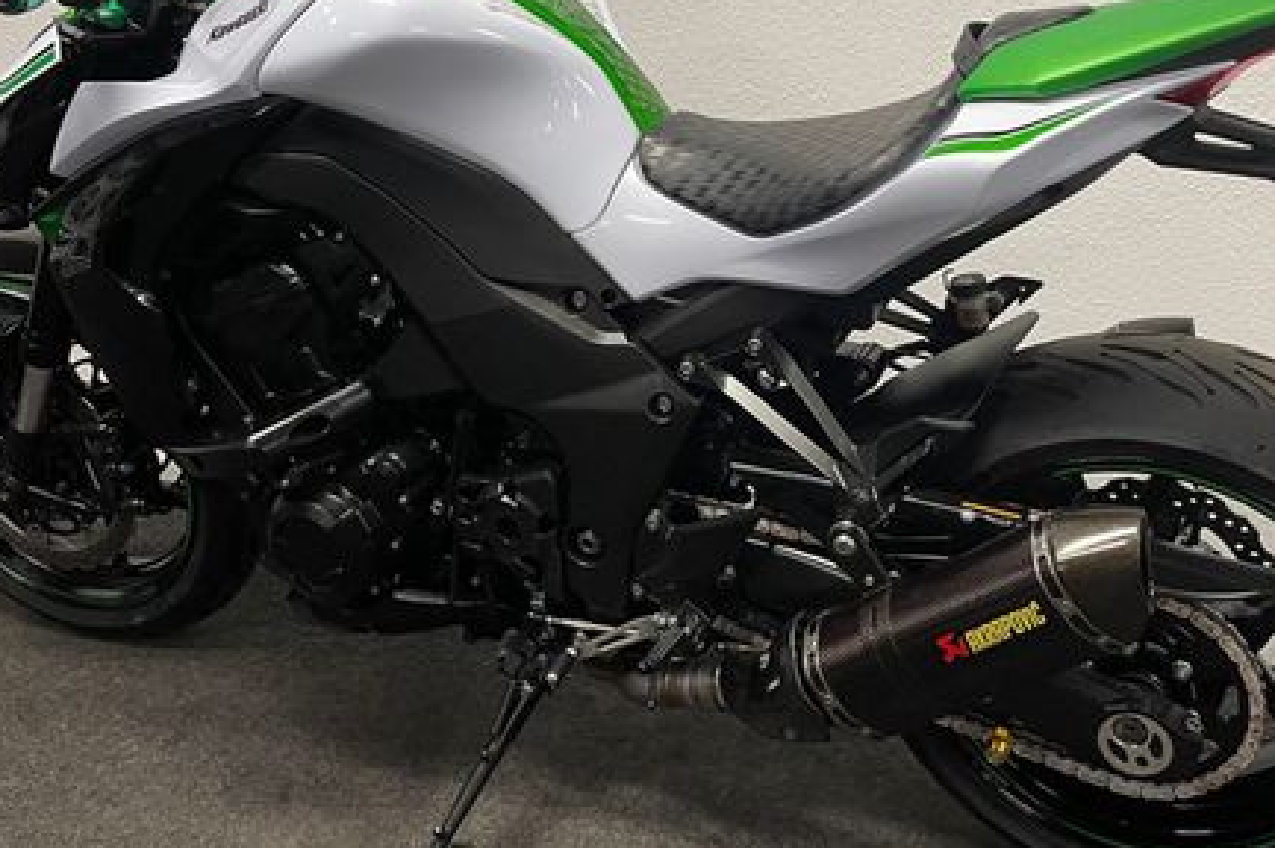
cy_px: 244
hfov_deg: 48.3
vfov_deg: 32.9
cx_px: 736
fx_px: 1416
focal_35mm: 40
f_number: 1.6
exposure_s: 1/50
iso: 64
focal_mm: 4.2
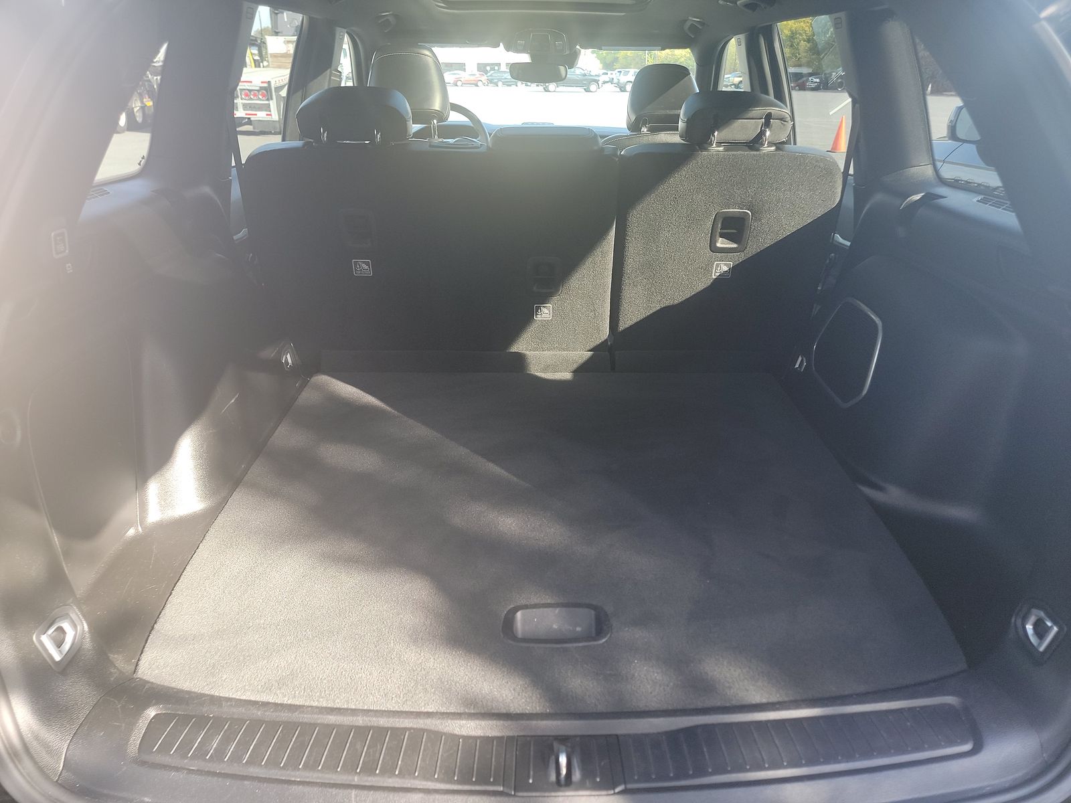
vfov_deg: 56.8
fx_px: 743
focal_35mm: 24
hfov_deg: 71.6
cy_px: 402
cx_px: 536
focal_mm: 6.7
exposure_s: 1/59
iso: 83
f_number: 1.8
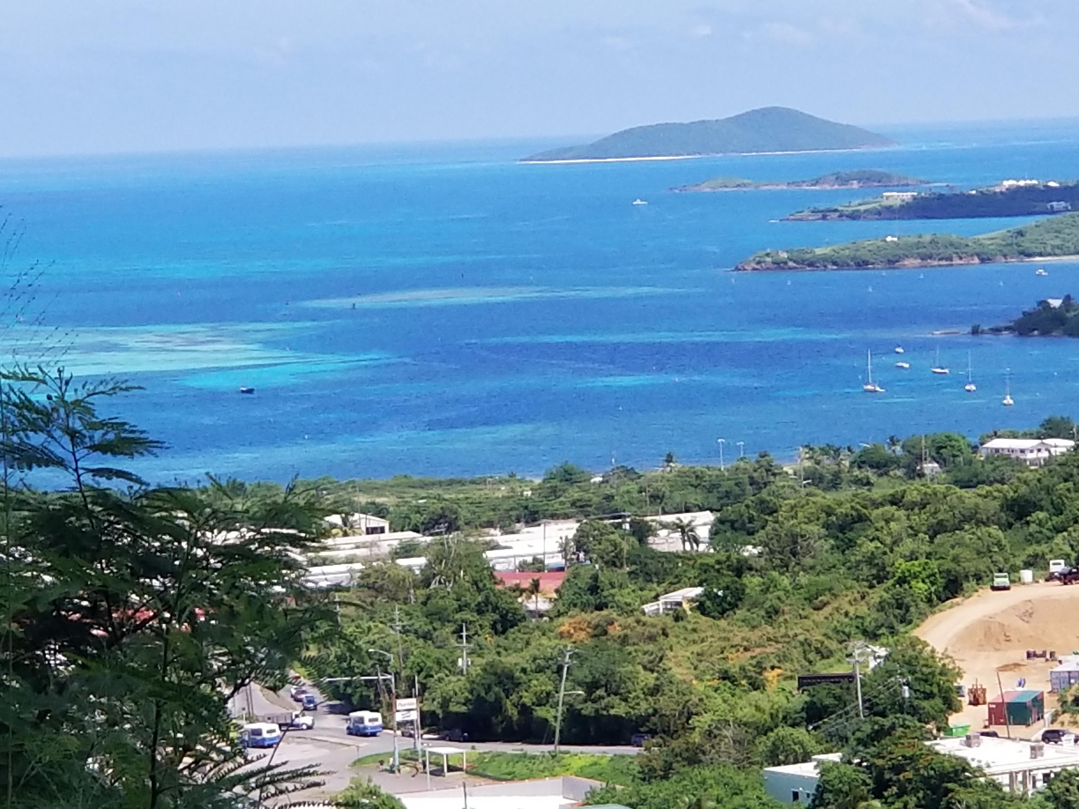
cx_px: 540
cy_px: 404
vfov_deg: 28.0
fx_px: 1621
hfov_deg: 36.8
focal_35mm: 52
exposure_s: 1/720
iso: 25
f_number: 2.4
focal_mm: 6
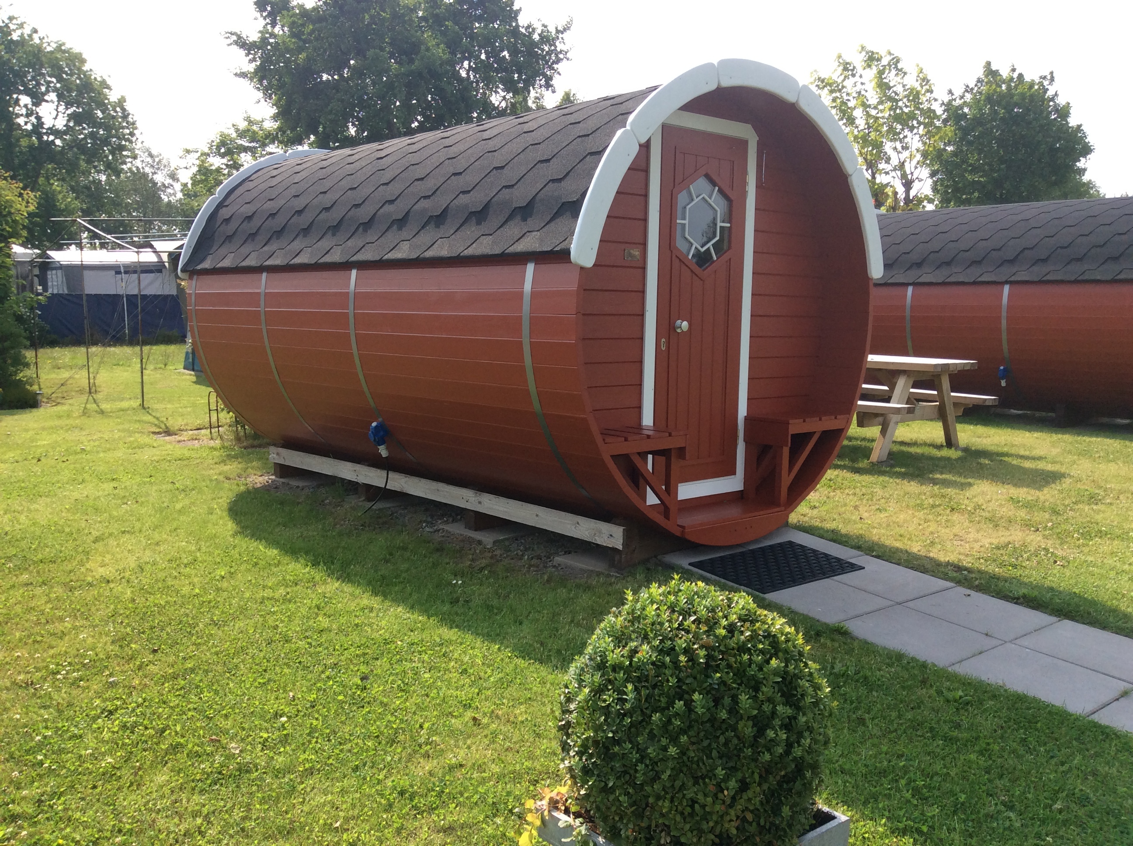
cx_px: 566
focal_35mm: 32
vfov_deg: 44.1
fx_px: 1046
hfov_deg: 56.9
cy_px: 423
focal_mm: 3.3
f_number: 2.4
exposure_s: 1/841
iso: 32
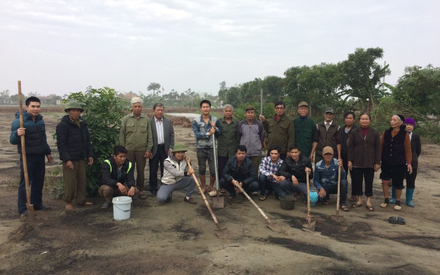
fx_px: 372
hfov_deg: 61.2
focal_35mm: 31
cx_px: 219
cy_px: 135
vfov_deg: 40.6
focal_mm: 4.15
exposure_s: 1/285
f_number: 2.2
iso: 32
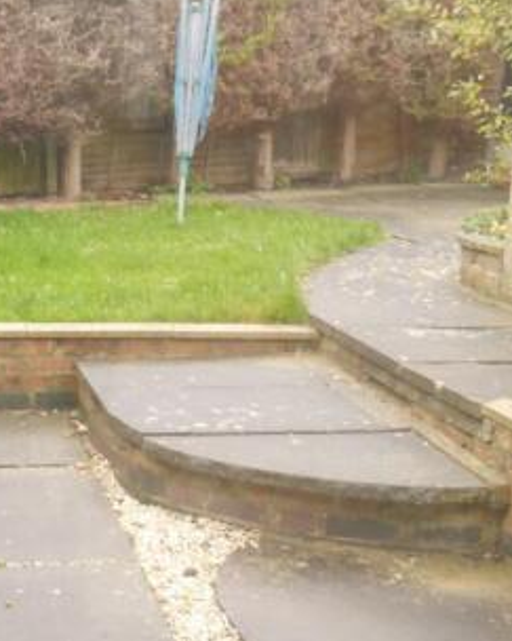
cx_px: 13
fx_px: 1346
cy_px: 374
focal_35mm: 71
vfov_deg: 26.7
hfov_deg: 20.9
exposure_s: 1/60
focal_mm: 19
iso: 800
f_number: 5
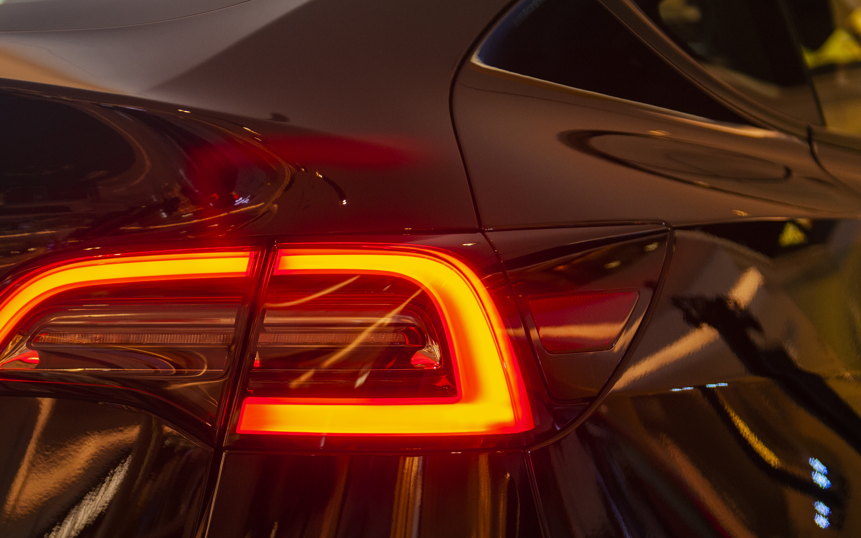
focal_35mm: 86
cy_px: 281
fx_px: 2009
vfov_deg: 15.2
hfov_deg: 24.1
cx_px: 344
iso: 400
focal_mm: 45
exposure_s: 1/60
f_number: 2.8
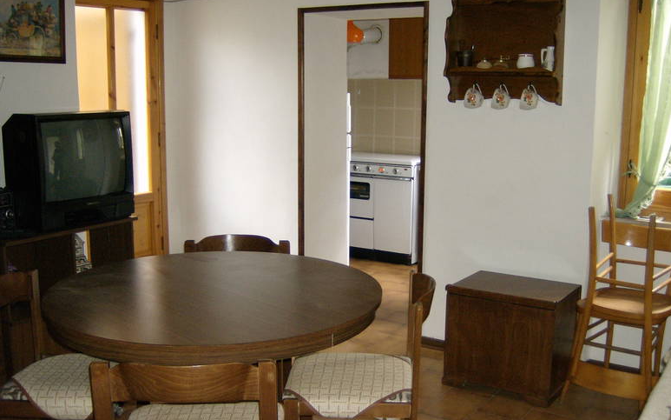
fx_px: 713
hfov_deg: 50.4
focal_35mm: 39
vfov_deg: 32.7
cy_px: 226
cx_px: 342
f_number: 2.8
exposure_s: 1/60
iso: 200
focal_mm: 6
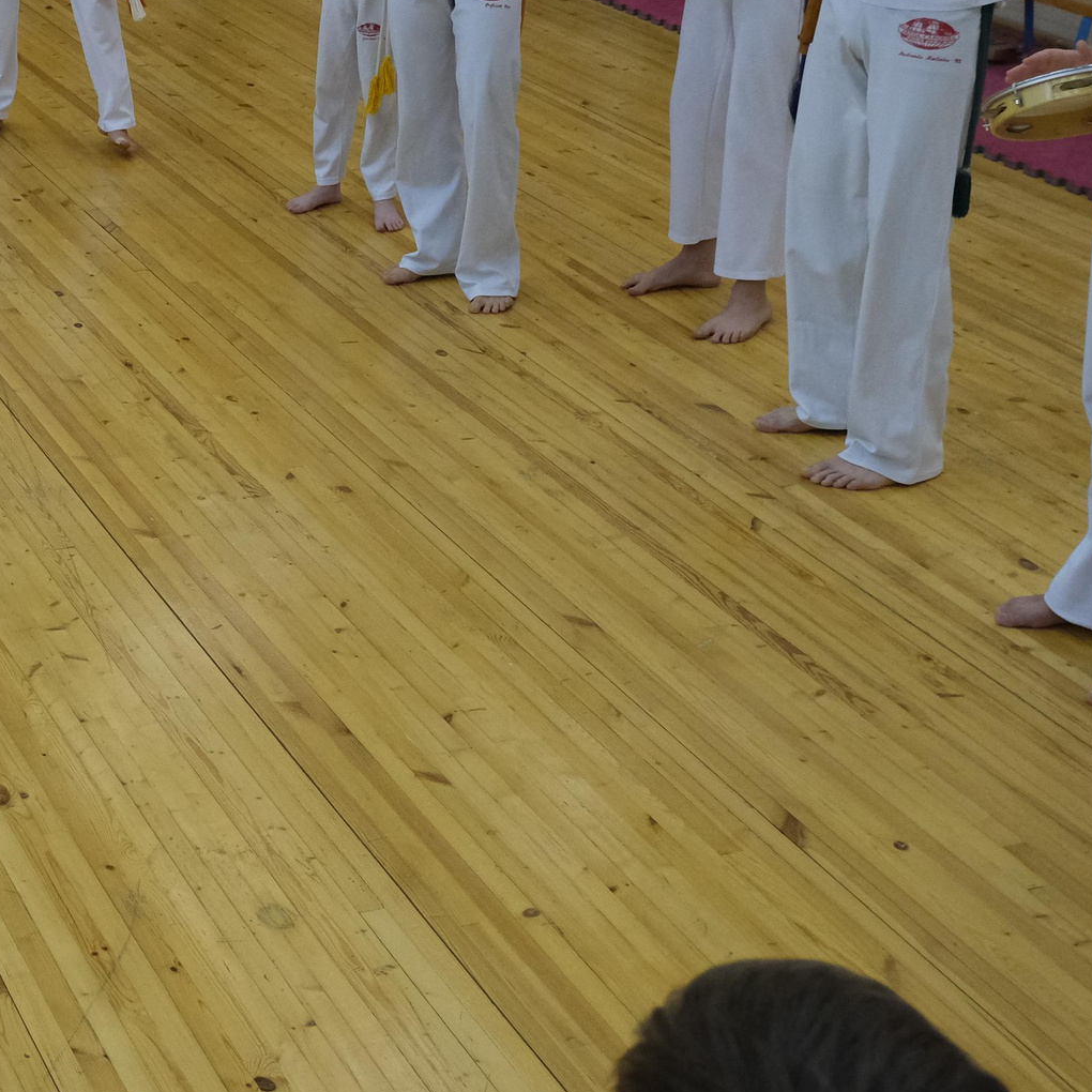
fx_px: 2284
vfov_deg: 26.7
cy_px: 333
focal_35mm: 64
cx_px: -163
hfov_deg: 24.7
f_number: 4
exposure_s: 1/320
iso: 2500
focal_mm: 19.7
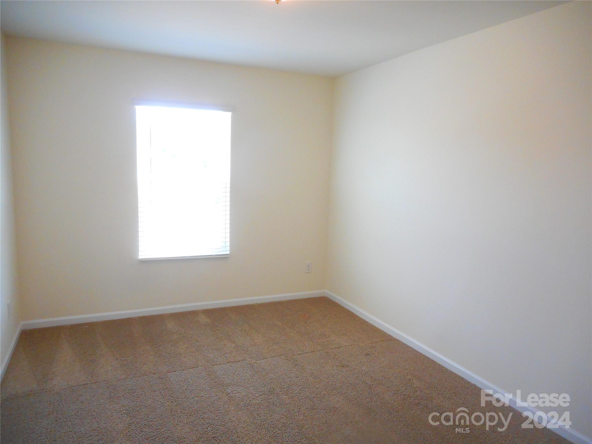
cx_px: 296
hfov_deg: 69.4
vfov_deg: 54.9
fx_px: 428
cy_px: 222
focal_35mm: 25
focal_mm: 4.5
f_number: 3.7
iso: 220
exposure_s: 1/30
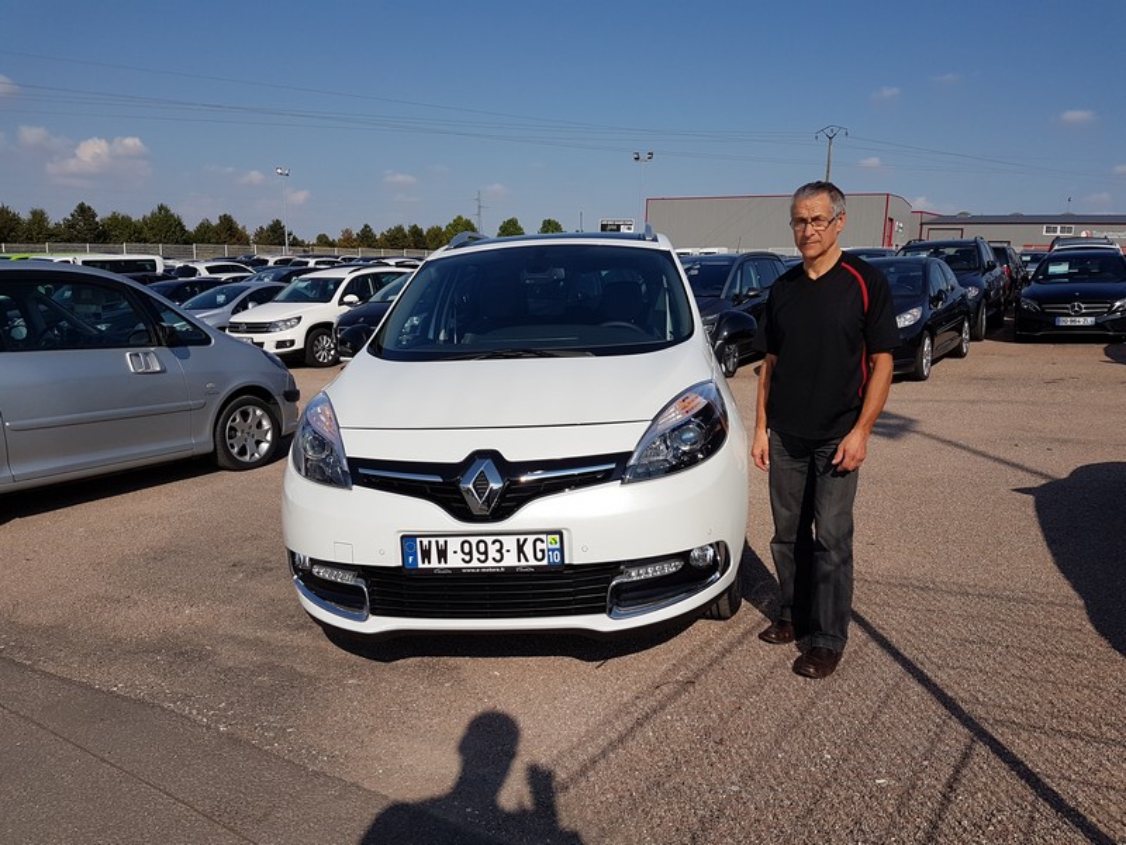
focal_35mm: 26
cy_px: 422
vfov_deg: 53.1
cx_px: 563
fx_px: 846
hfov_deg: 67.3
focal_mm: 4.2
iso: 40
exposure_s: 1/4240
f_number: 1.7
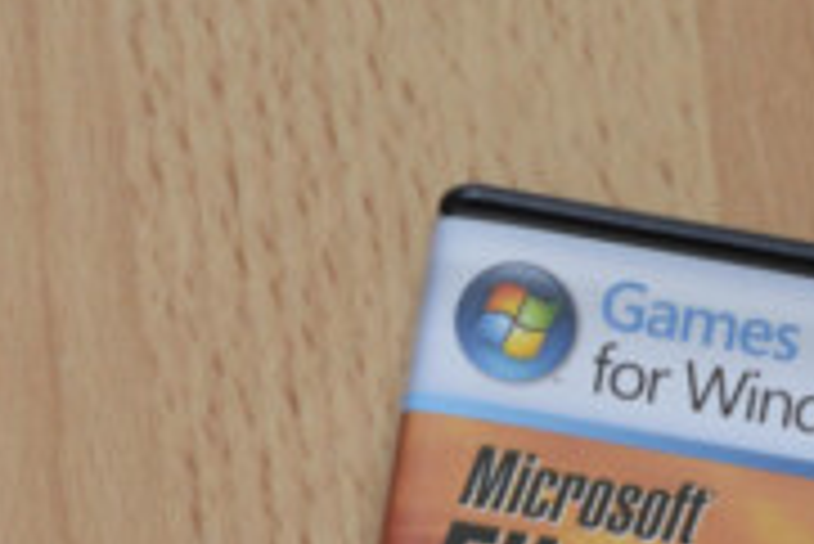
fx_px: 7400
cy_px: 1095
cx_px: -45
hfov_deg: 6.3
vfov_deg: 4.2
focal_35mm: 327
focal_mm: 50
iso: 400
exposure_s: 1/80
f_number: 5
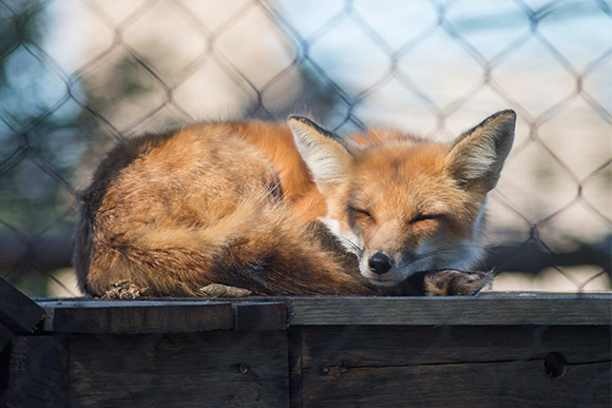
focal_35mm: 280
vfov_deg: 4.9
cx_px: 306
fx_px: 4761
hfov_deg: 7.4
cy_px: 204
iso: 500
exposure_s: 1/1500
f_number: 5.3
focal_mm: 280
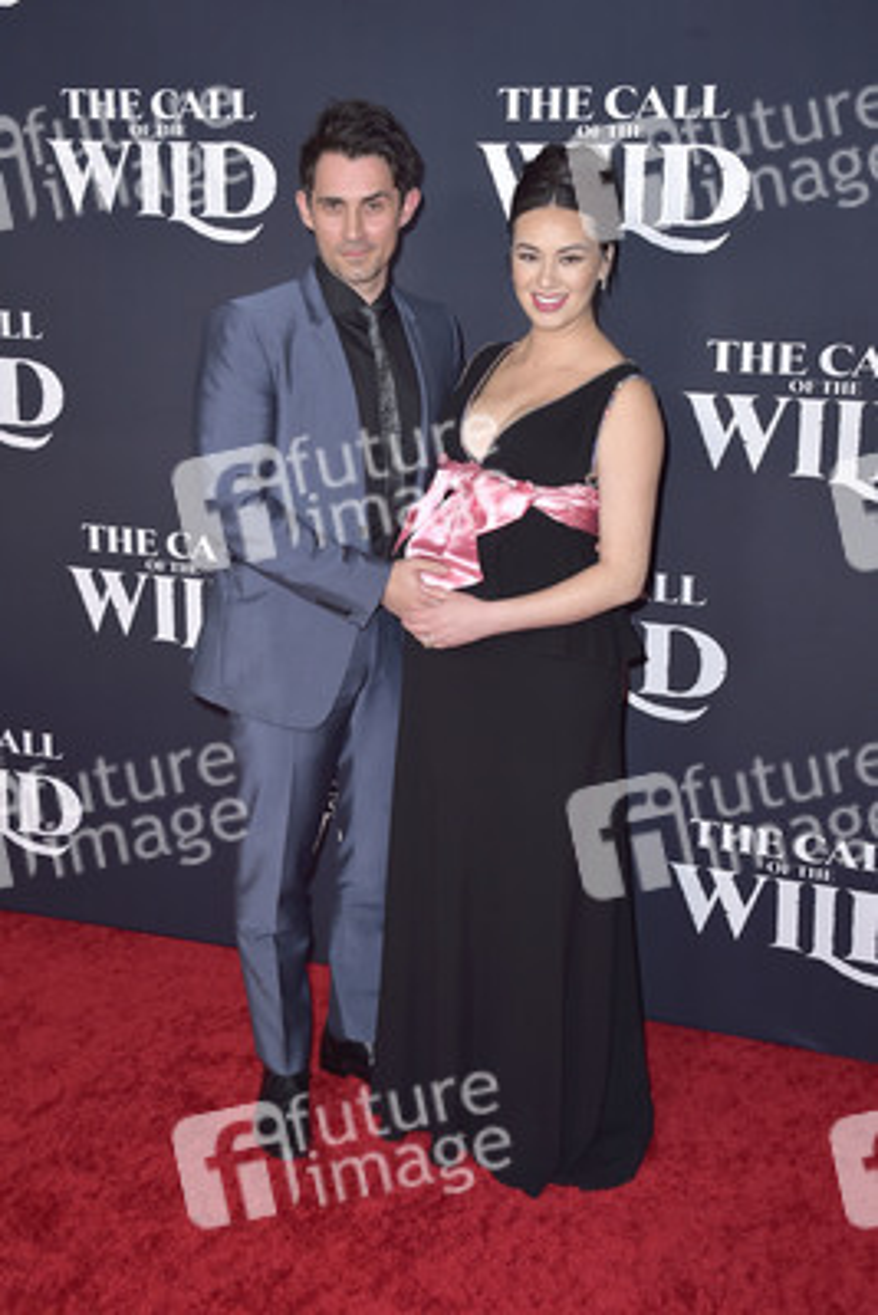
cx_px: 439
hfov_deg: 29.9
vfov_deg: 43.6
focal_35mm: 45
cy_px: 658
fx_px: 1645
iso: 400
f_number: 7.1
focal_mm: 45
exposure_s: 1/250
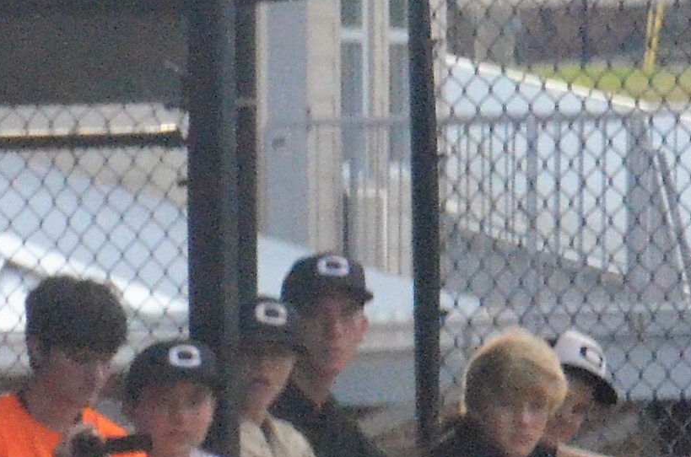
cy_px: 900
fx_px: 18154
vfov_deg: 1.4
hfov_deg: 2.2
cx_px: -1207
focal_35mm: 948
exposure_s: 1/1600
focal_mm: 105
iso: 4000
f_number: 10
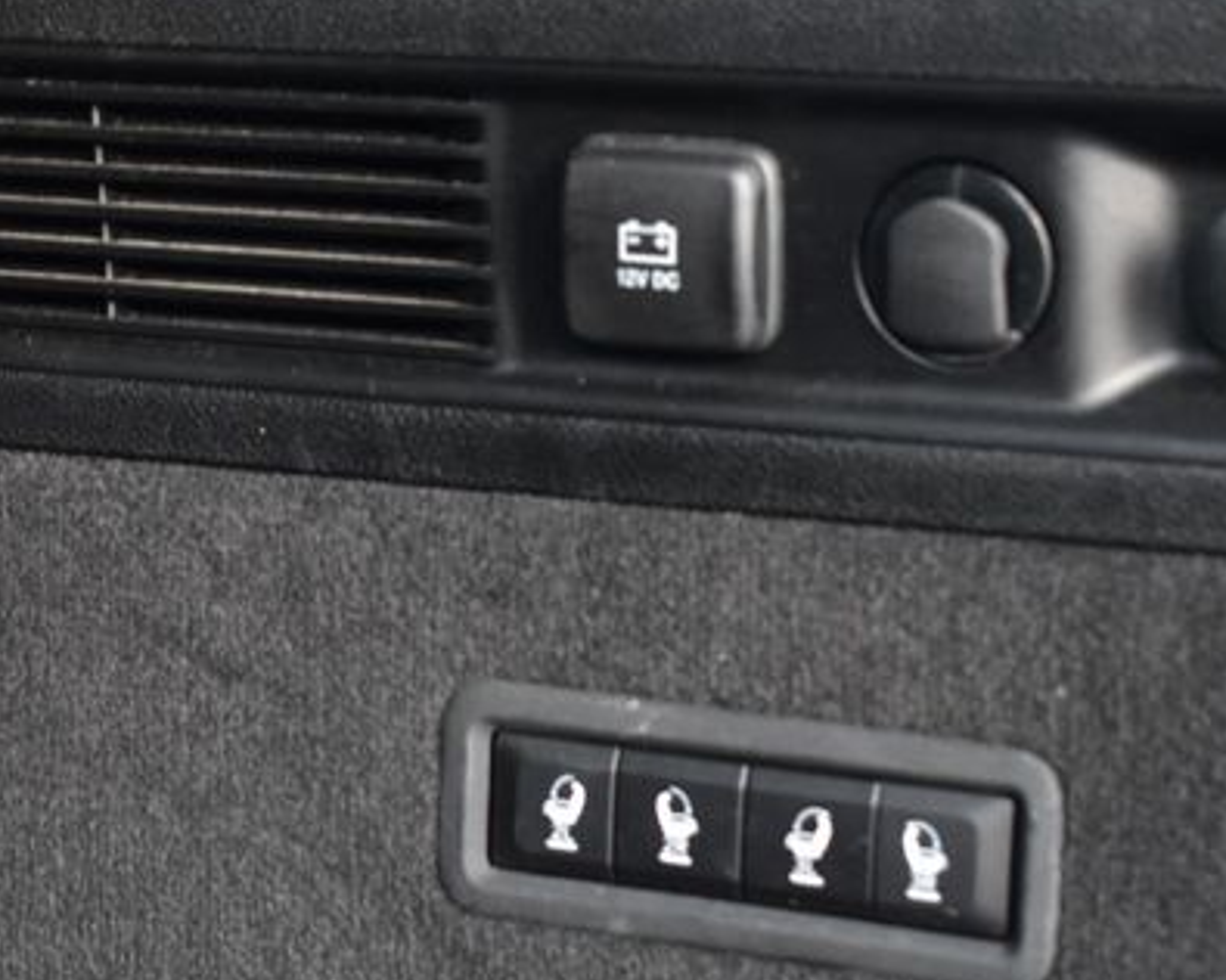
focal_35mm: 105
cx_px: 813
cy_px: 568
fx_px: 3810
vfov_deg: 14.7
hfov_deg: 18.2
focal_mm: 46
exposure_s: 1/15
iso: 1400
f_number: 6.3
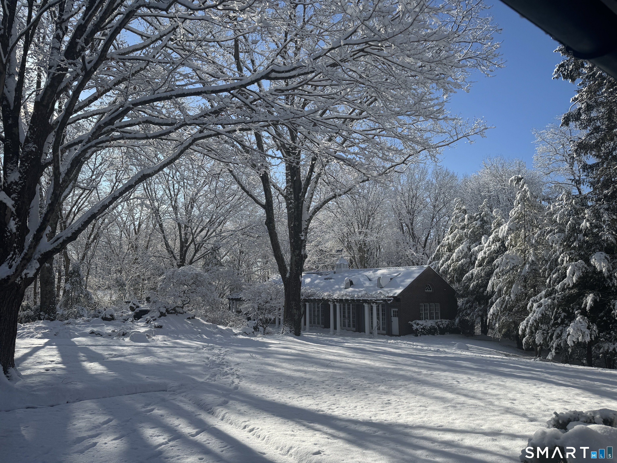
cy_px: 232
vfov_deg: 56.8
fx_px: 428
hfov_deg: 71.6
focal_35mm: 24
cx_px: 308
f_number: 1.78
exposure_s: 1/5814
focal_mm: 6.76
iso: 80
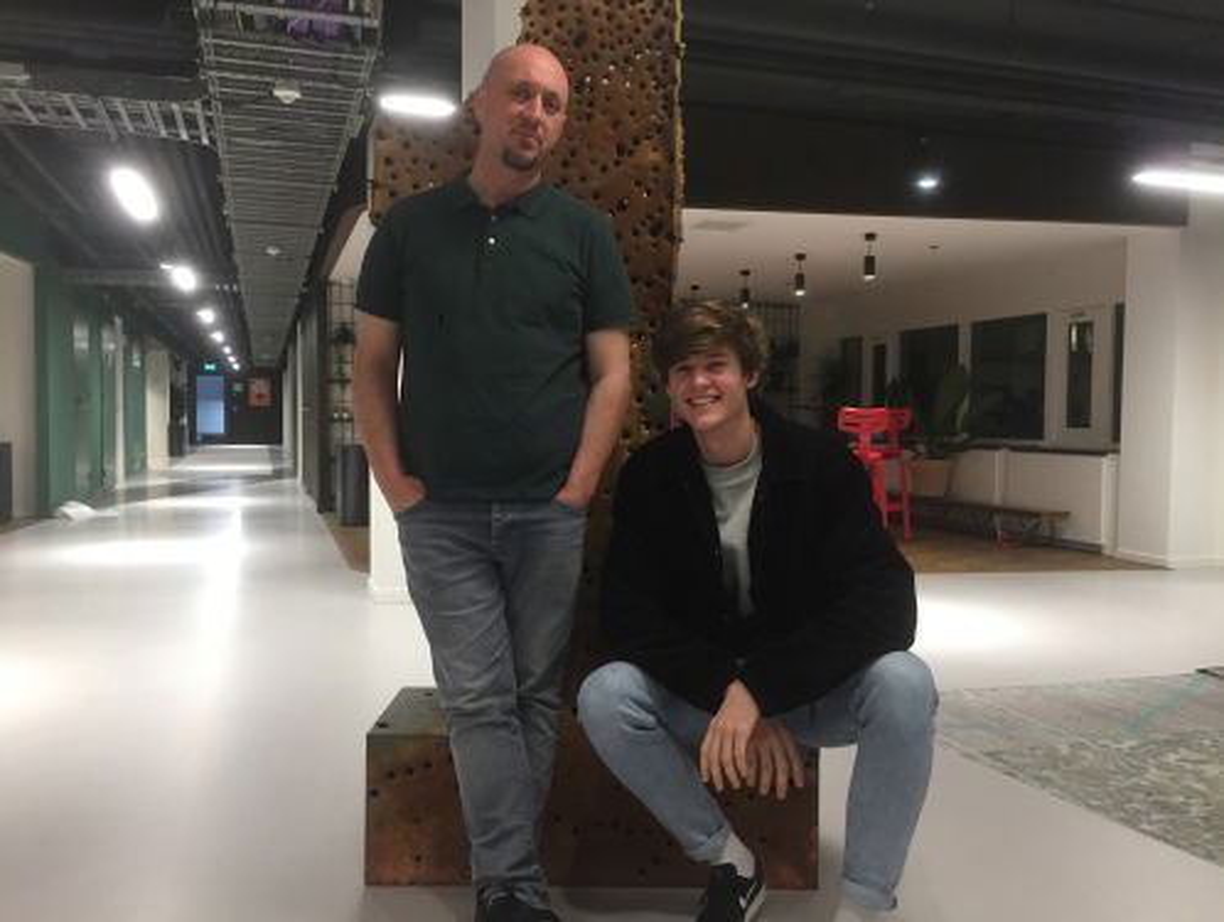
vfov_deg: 48.3
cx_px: 612
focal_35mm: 29
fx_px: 1027
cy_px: 461
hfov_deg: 61.6
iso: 200
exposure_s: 1/33
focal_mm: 4.15
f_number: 2.2
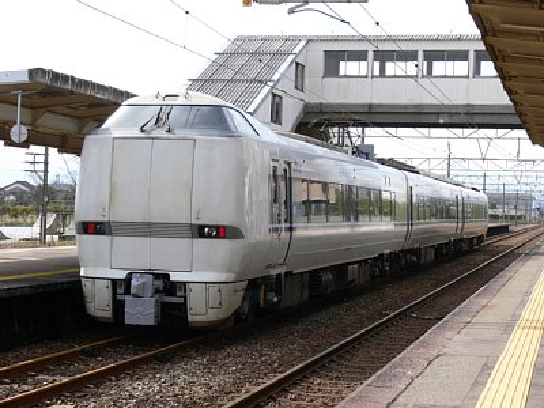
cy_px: 204
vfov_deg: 19.1
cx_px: 272
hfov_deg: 25.3
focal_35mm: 77
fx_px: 1210
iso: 80
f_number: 5.6
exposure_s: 1/160
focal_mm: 16.2
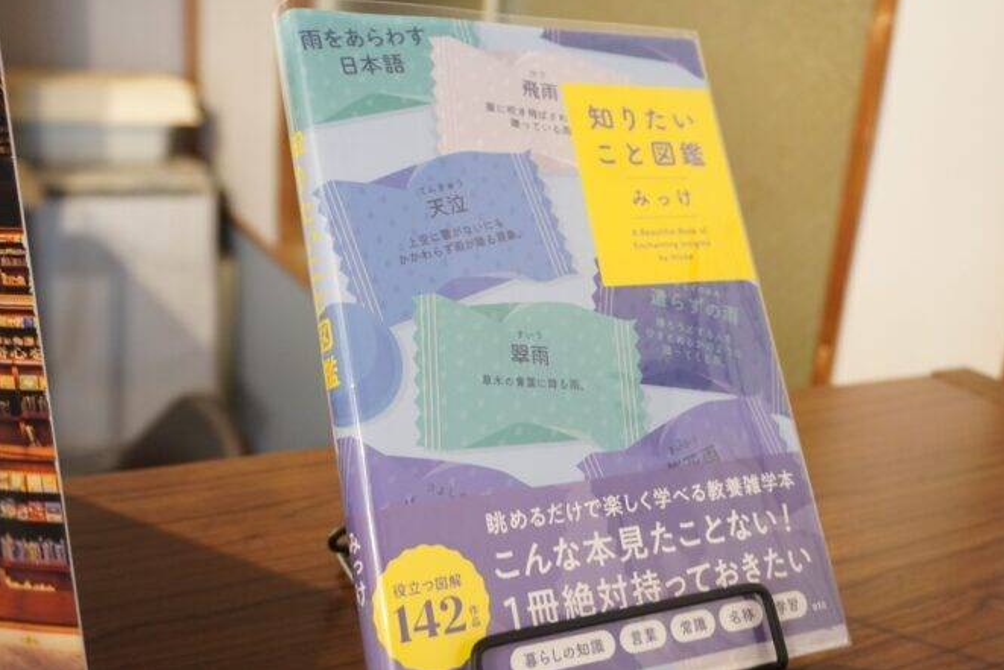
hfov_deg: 51.9
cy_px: 329
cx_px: 491
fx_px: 1032
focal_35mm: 37
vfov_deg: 36.0
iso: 2000
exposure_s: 1/40
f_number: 4.5
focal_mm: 24
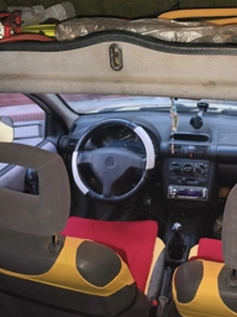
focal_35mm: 36
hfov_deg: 38.8
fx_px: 329
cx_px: 173
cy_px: 80
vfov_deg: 49.4
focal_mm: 6.14
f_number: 1.65
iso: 1000
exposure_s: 1/33.3
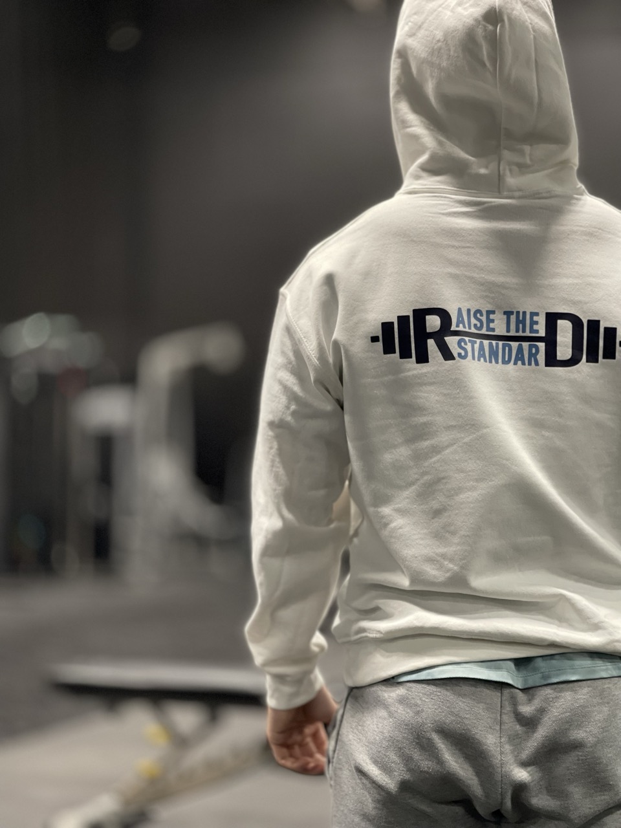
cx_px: 310
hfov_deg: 22.9
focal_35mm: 64
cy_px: 414
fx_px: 1531
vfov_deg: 30.3
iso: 250
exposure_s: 1/33
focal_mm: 7.5
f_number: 2.2
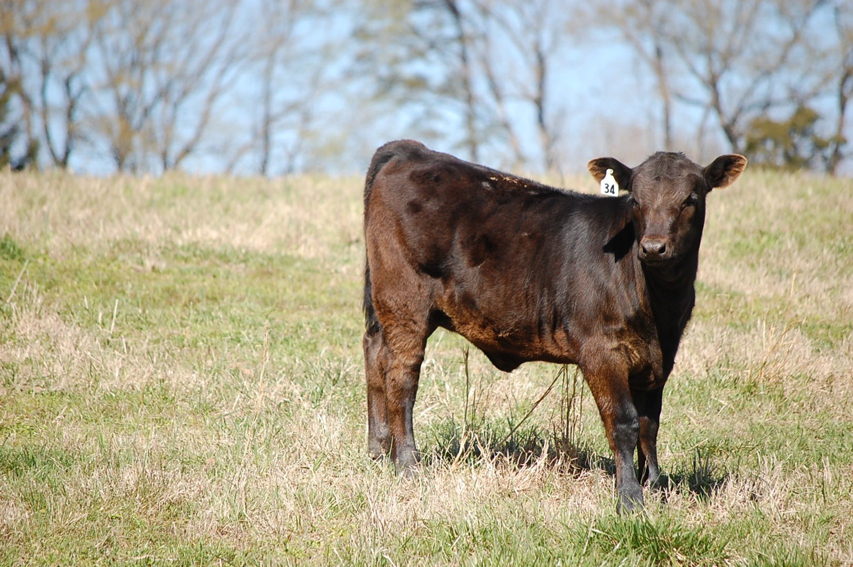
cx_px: 426
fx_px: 6214
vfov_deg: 5.2
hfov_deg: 7.9
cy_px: 284
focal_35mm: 262
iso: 400
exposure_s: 1/800
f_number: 5.6
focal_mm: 175
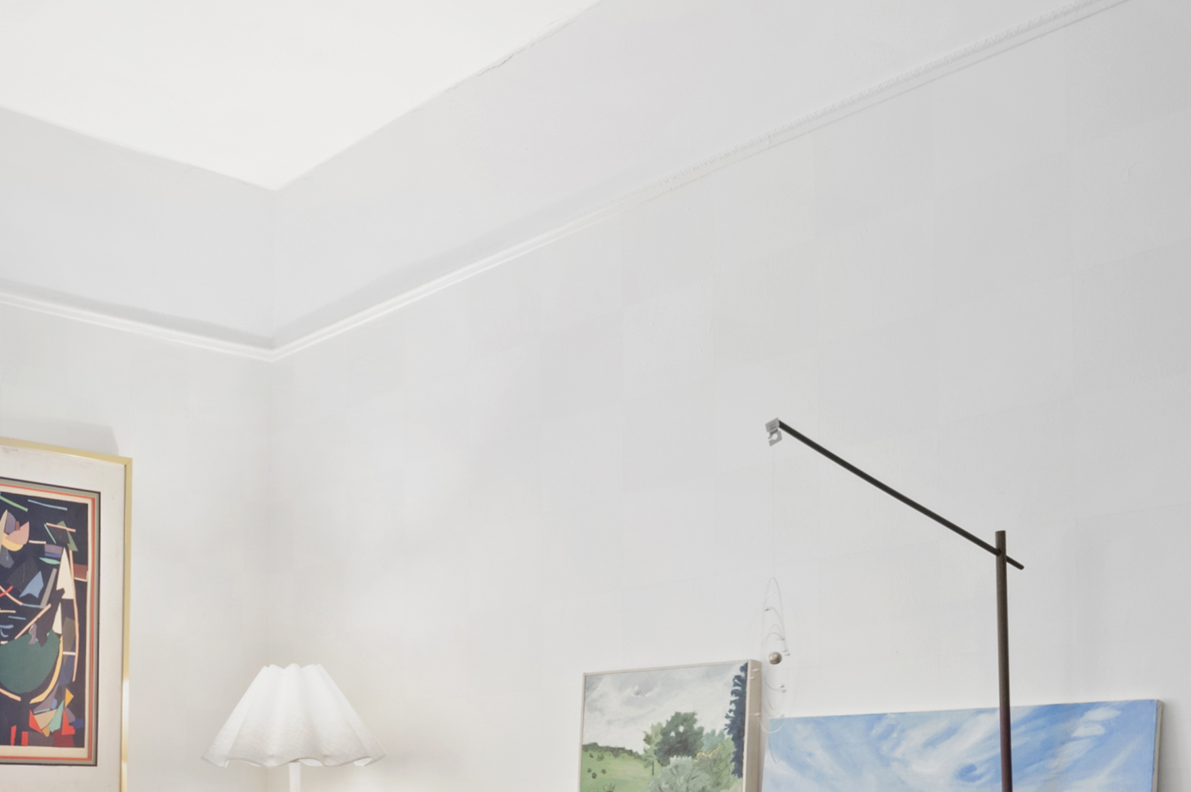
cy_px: 751
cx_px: -13
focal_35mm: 38
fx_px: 1256
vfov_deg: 32.7
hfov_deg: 43.2
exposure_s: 2
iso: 400
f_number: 10
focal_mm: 16
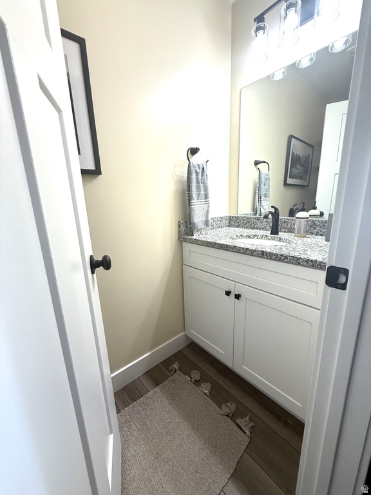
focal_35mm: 14
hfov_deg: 85.7
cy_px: 248
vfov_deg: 102.1
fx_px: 200
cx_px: 186
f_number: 2.2
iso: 125
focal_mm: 2.22
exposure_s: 1/120
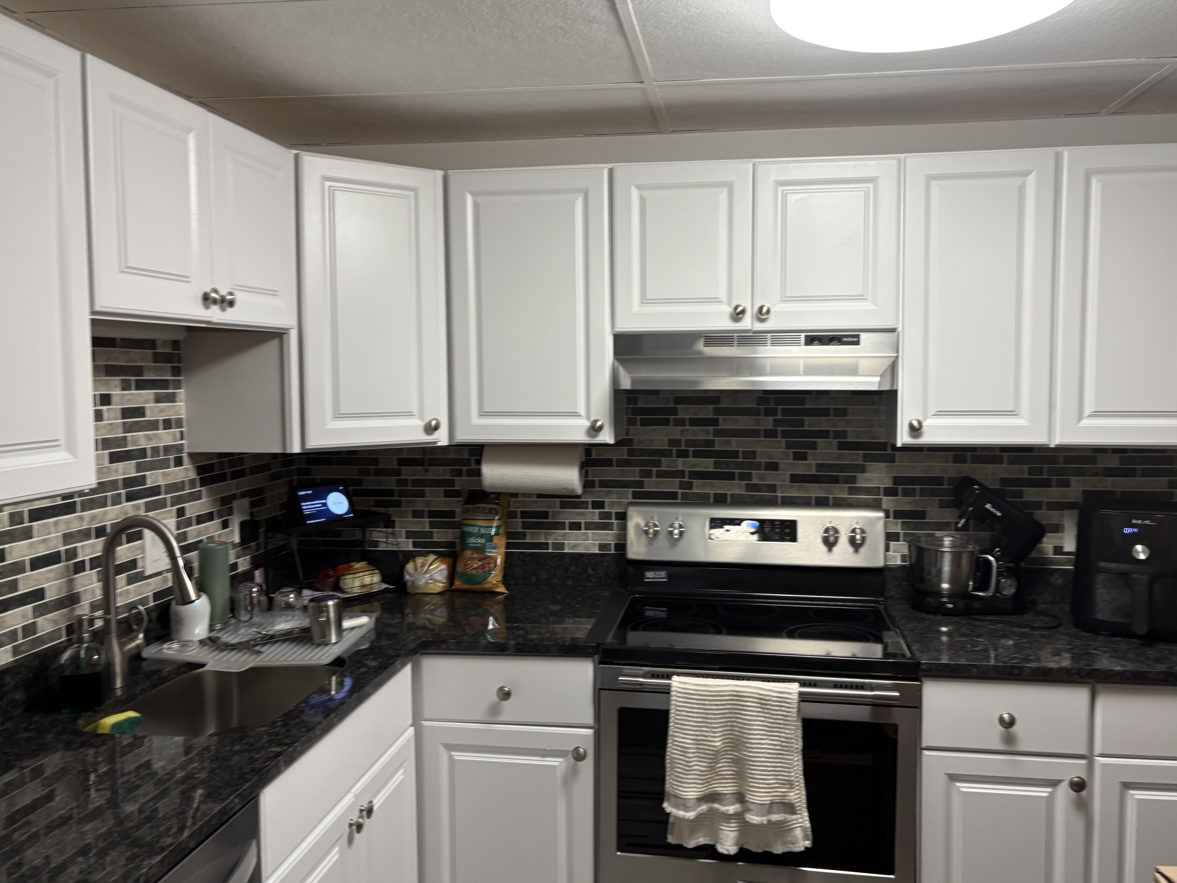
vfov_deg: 49.7
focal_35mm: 28
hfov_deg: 63.4
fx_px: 952
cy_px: 422
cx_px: 617
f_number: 1.6
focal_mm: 5.96
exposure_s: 1/60
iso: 100
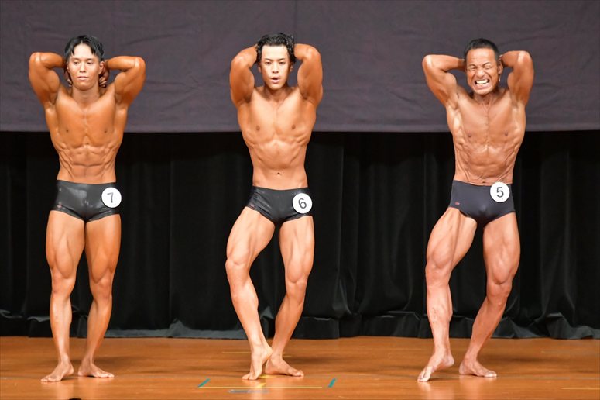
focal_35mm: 300
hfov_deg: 6.9
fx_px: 4998
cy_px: 200
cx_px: 300
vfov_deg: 4.6
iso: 8000
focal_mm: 200
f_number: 5.6
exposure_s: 1/400
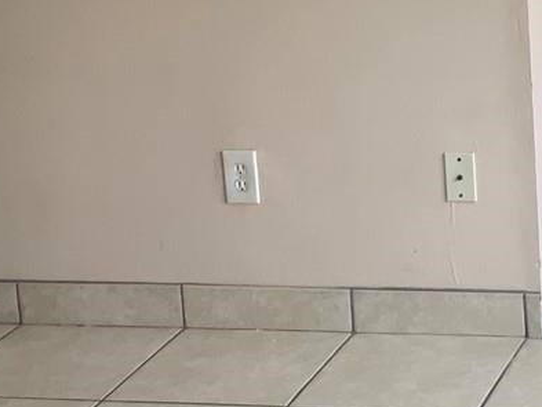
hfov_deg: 16.0
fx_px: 1848
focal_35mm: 118
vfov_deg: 12.4
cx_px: 665
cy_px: -14
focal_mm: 3
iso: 16
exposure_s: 1/141
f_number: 1.8
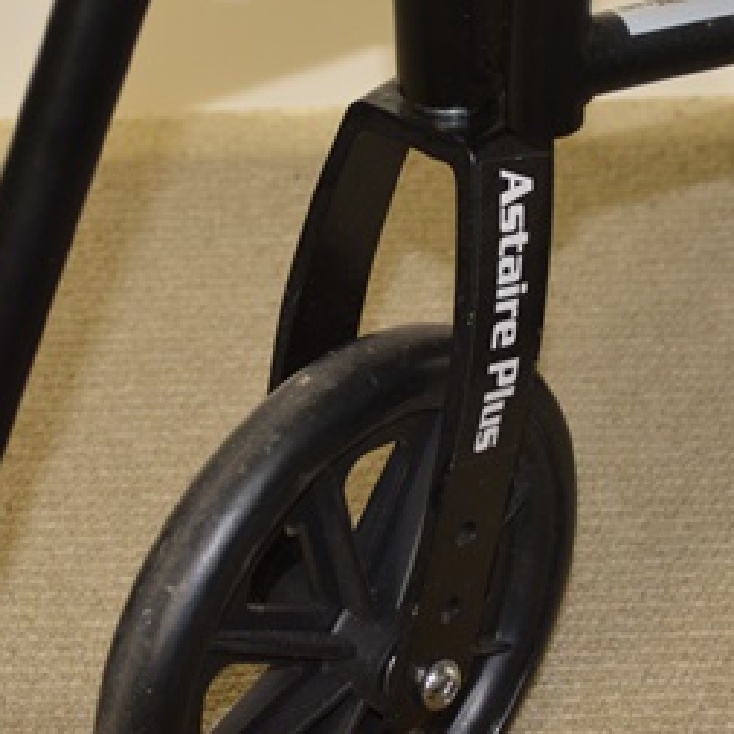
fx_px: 2543
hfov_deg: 16.4
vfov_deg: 16.4
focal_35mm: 106
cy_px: 281
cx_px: 421
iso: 1400
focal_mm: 35
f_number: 5
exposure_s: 1/60
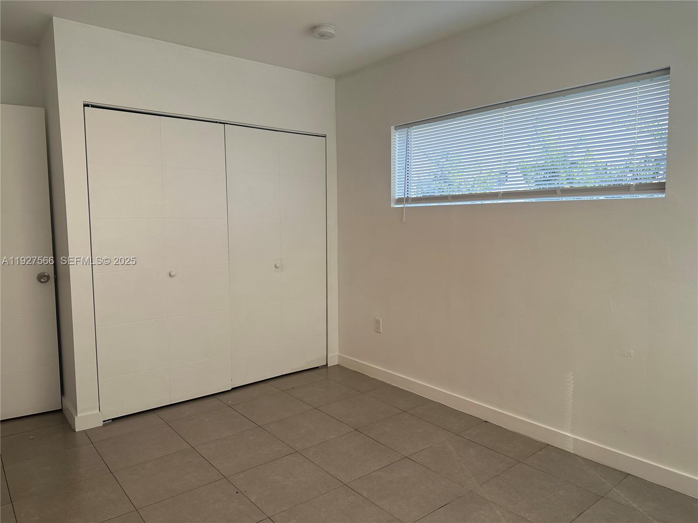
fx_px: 484
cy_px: 262
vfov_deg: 56.8
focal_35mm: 24
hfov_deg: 71.6
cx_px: 349
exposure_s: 1/219
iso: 64
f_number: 1.78
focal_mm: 6.86
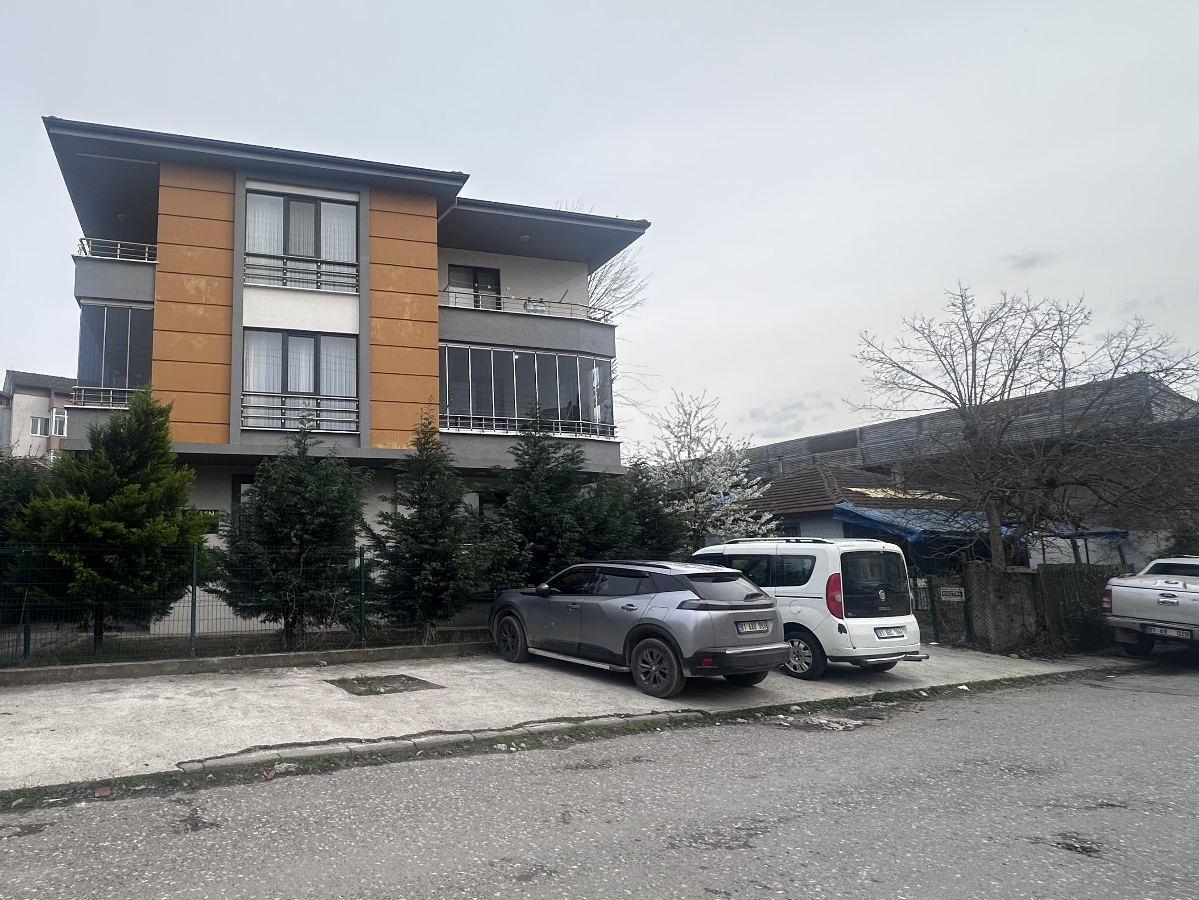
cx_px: 394
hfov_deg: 76.3
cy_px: 467
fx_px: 727
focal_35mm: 21
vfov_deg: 63.4
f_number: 2.2
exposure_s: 1/535
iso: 40
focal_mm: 2.22
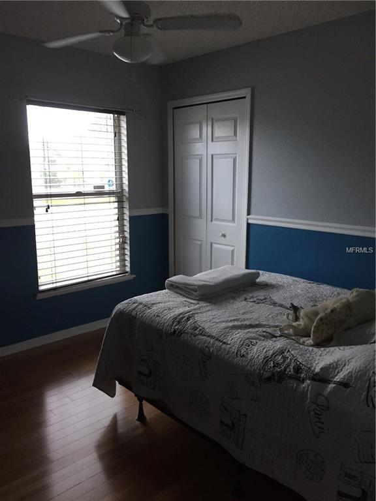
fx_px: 420
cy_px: 250
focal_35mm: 29
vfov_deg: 61.7
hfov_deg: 48.2
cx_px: 188
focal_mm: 4.15
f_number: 2.2
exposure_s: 1/30
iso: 50
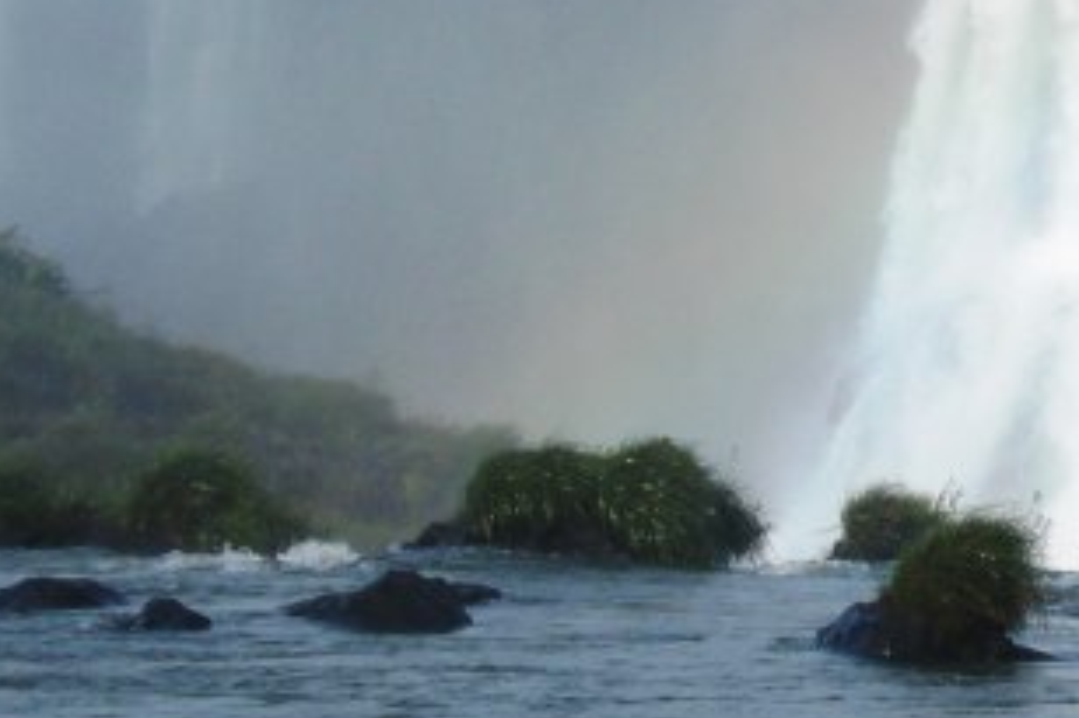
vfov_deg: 5.4
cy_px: 154
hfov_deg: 7.9
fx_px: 7668
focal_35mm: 256
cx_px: 1443
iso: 64
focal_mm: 12.3
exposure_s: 1/141
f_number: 6.5
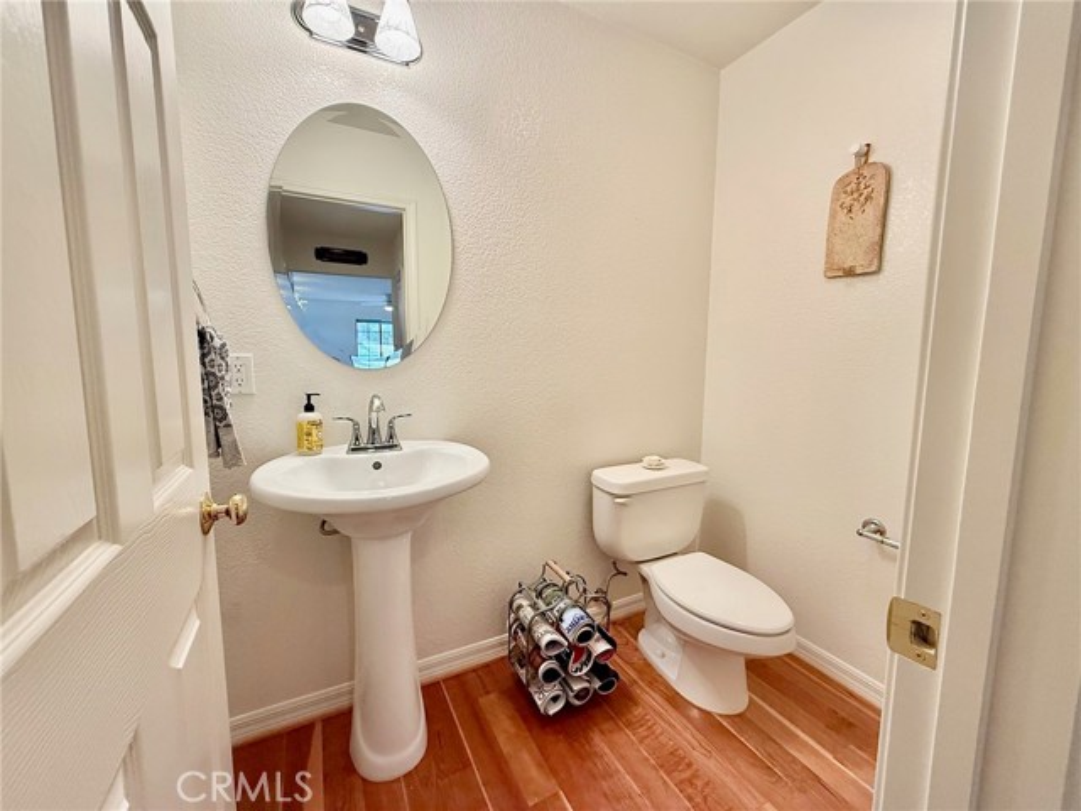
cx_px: 540
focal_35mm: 14
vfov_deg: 85.7
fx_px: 437
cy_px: 406
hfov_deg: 102.1
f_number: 2.2
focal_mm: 2.22
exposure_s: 1/120
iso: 250
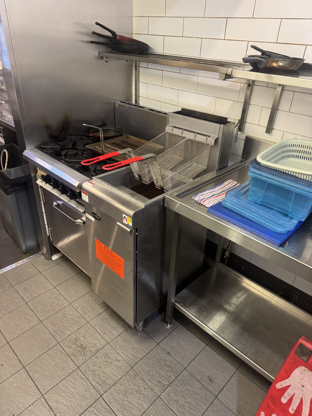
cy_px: 208
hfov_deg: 56.8
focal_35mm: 24
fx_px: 288
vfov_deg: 71.6
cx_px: 156
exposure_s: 1/50
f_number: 1.78
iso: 400
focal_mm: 6.76
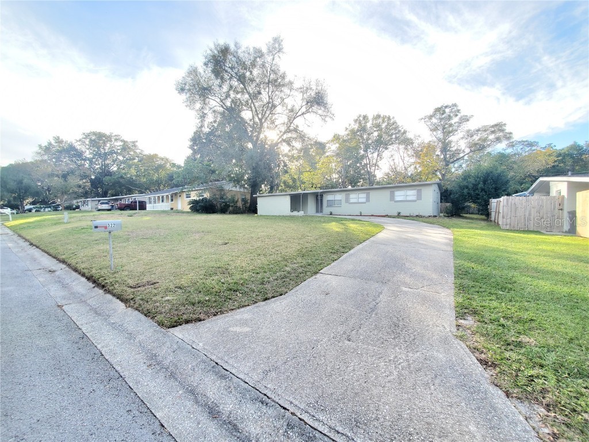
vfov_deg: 89.9
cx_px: 294
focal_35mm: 13
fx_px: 221
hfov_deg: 106.2
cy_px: 221
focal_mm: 1.8
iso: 50
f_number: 2.2
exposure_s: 1/120
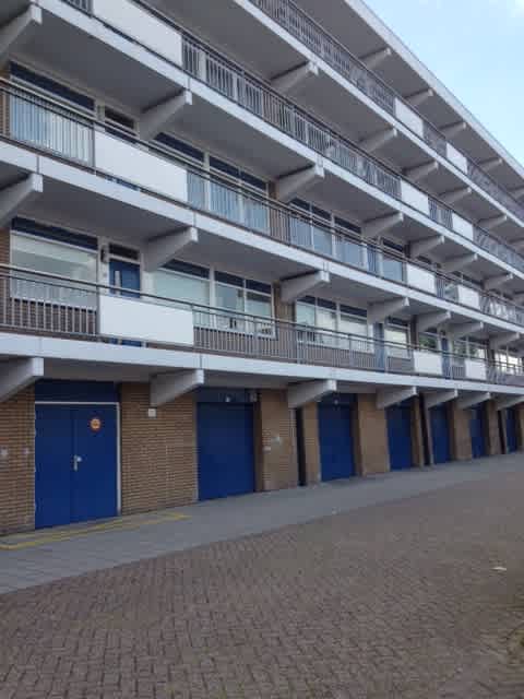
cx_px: 262
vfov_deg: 52.6
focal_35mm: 35
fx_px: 706
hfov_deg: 40.7
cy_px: 350
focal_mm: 4.3
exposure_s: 1/726
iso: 50
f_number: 2.4
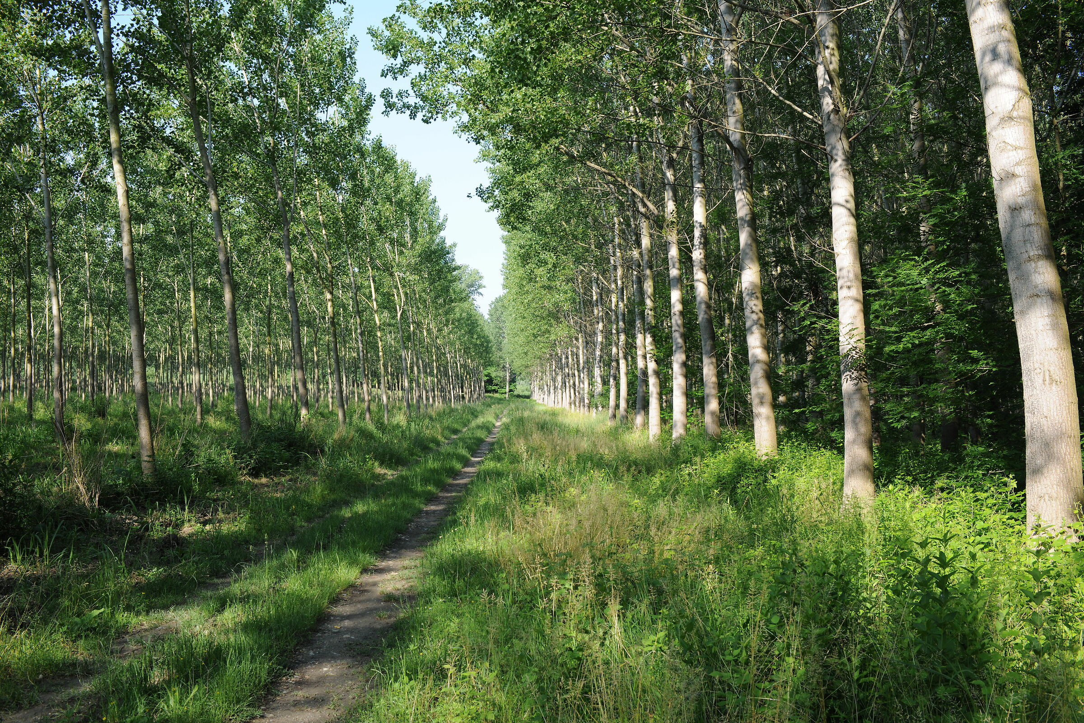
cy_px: 362
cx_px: 542
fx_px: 1054
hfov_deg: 54.4
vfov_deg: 37.9
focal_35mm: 35
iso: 250
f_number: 11
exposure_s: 1/100
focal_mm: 35
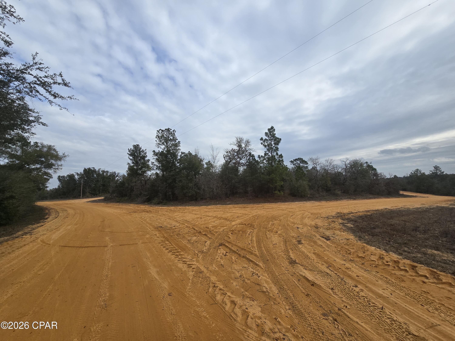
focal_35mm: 13
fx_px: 171
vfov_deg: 89.9
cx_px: 228
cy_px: 170
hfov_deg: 106.2
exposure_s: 1/3211
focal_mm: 2.2
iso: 50
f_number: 2.2
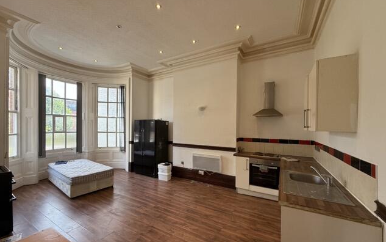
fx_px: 158
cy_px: 128
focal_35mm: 15
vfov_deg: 74.8
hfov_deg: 101.4
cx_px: 195
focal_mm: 2.22
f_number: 2.2
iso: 125
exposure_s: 1/99
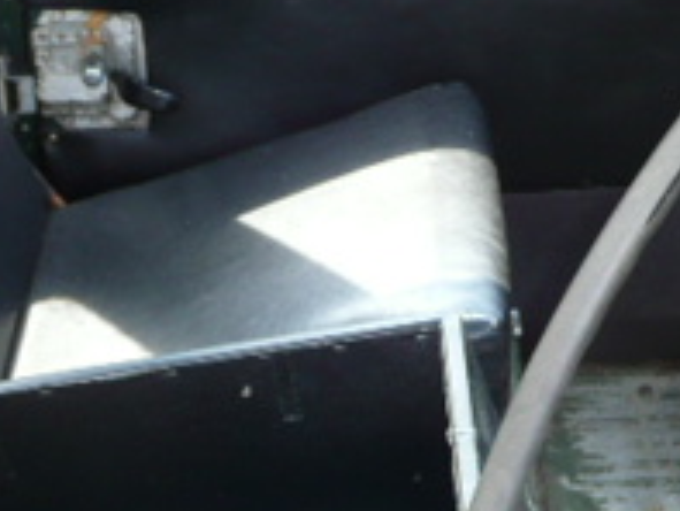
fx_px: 1789
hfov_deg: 21.5
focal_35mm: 91
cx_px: 328
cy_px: 497
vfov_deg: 16.0
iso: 100
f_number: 3.3
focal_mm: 4.6
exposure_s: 1/30
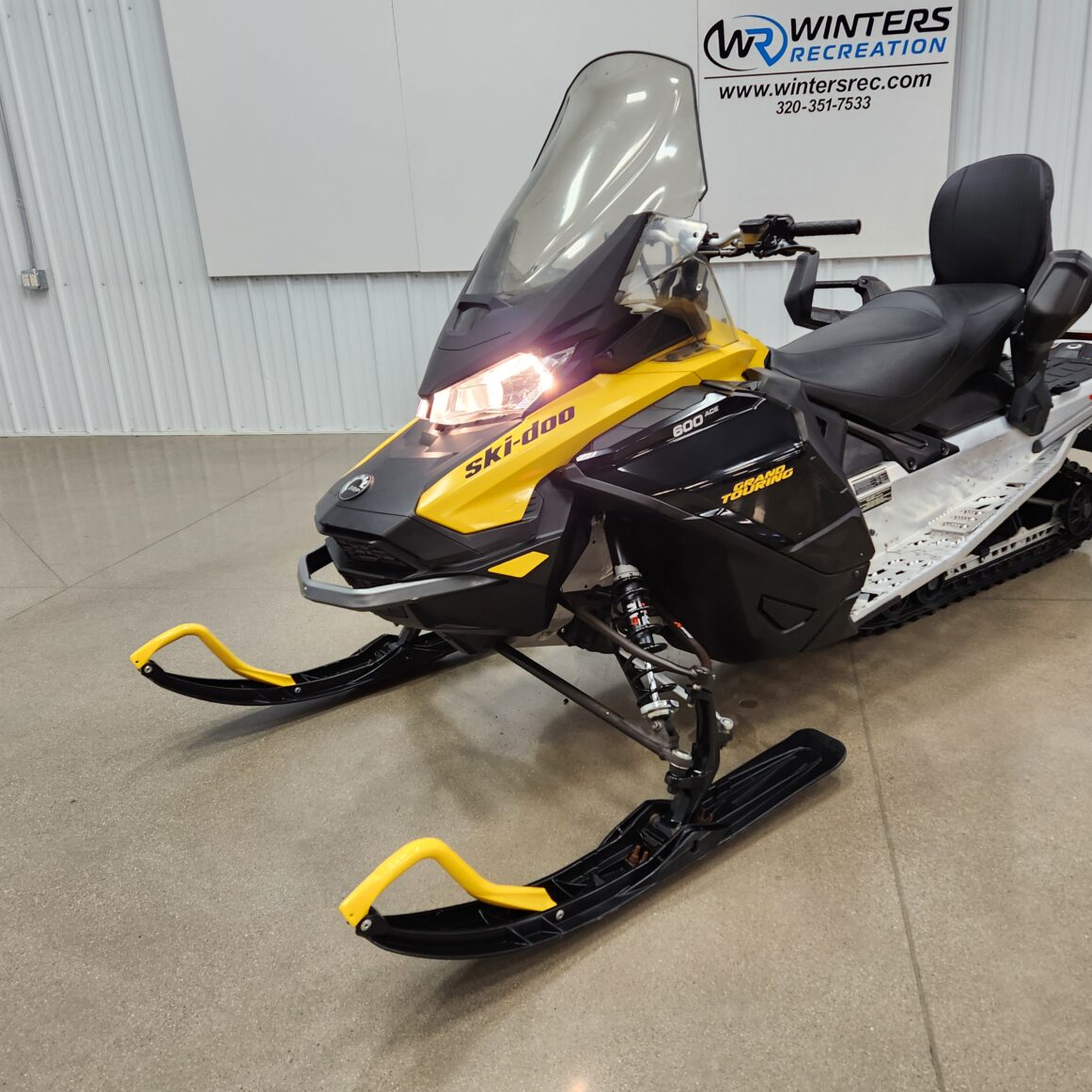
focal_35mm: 28
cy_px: 533
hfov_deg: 57.0
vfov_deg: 57.3
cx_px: 632
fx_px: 999
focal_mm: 5.4
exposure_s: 1/120
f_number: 1.8
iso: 160
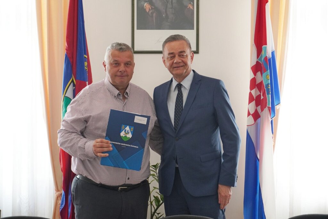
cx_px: 164
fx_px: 642
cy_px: 110
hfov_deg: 28.6
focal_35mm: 70
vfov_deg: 19.3
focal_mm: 47
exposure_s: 1/250
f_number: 5.6
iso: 1250
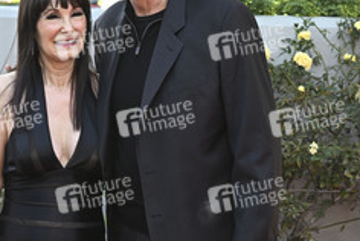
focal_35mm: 103
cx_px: 115
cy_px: 81
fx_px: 1031
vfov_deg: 13.3
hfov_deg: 19.7
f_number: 5.6
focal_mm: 54
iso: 640
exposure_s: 1/320
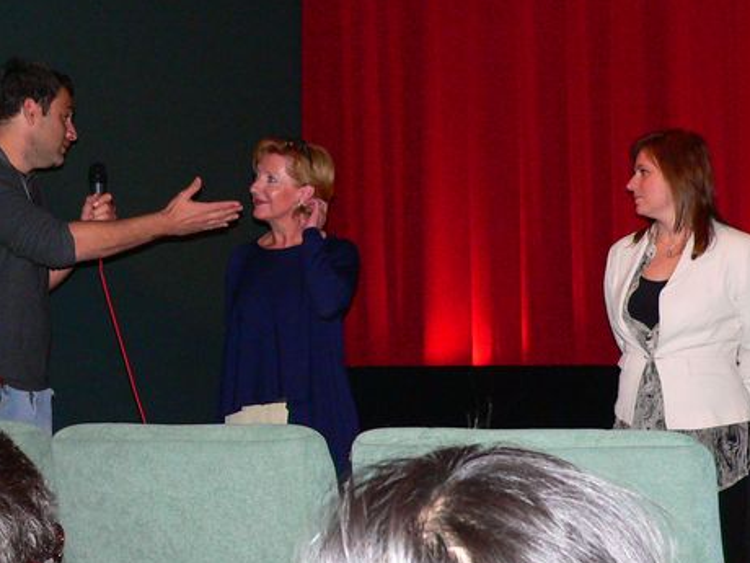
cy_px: 193
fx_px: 1538
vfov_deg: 20.7
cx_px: 364
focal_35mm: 71
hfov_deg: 27.4
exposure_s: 1/60
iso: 400
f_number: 2.8
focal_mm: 8.4
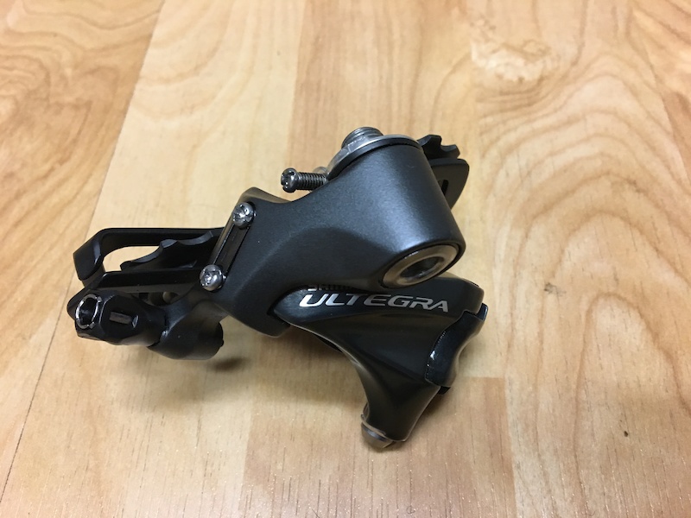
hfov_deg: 61.7
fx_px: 579
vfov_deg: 48.2
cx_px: 346
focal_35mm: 29
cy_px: 259
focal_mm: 4.15
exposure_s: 1/30
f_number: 2.2
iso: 160
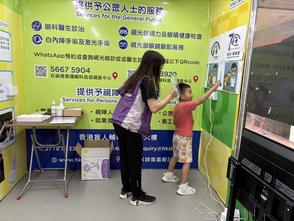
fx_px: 221
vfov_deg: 53.1
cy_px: 110
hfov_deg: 67.3
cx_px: 147
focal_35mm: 26
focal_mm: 5.96
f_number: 1.6
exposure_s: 1/100
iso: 50
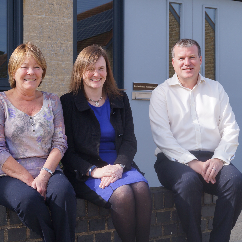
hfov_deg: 25.7
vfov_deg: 25.7
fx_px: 530
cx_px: 108
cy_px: 121
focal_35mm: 67
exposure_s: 1/160
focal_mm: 35
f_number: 8
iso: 100
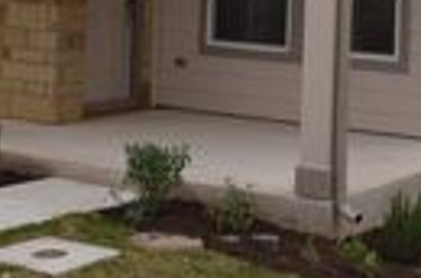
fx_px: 1213
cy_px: -157
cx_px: 291
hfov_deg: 19.6
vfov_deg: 12.4
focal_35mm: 104
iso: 100
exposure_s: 1/200
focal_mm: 18
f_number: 8
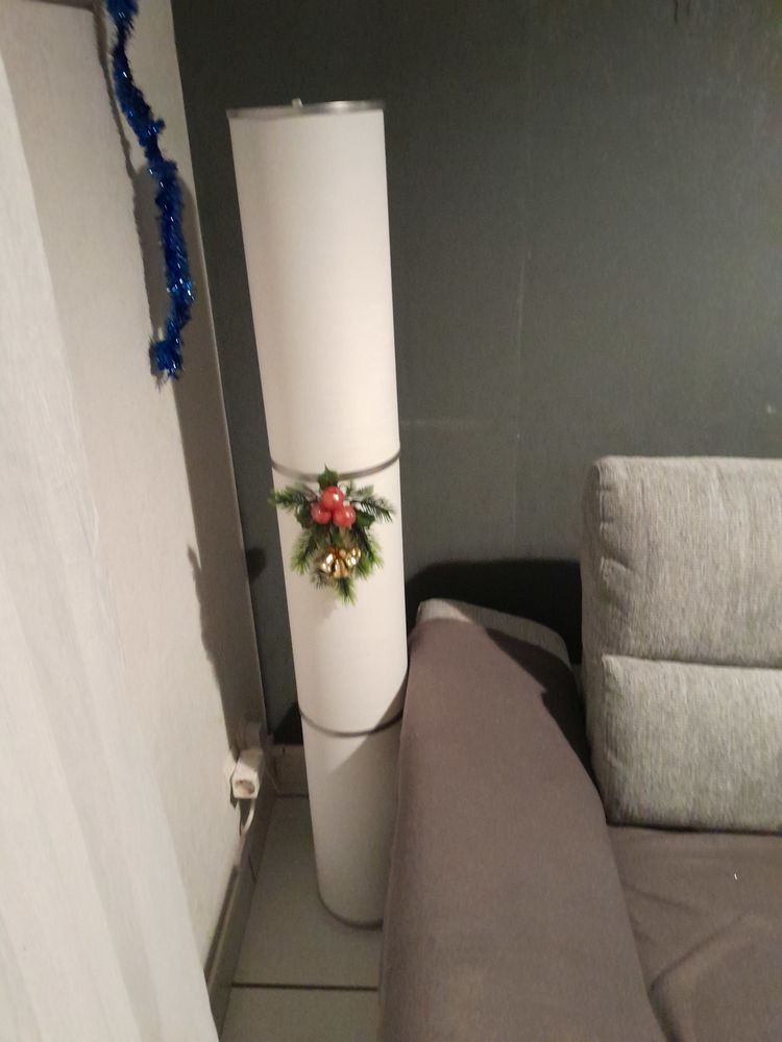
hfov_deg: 53.1
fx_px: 783
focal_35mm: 26
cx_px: 391
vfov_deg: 67.3
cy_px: 521
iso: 1000
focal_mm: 3.98
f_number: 1.8
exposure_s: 1/20
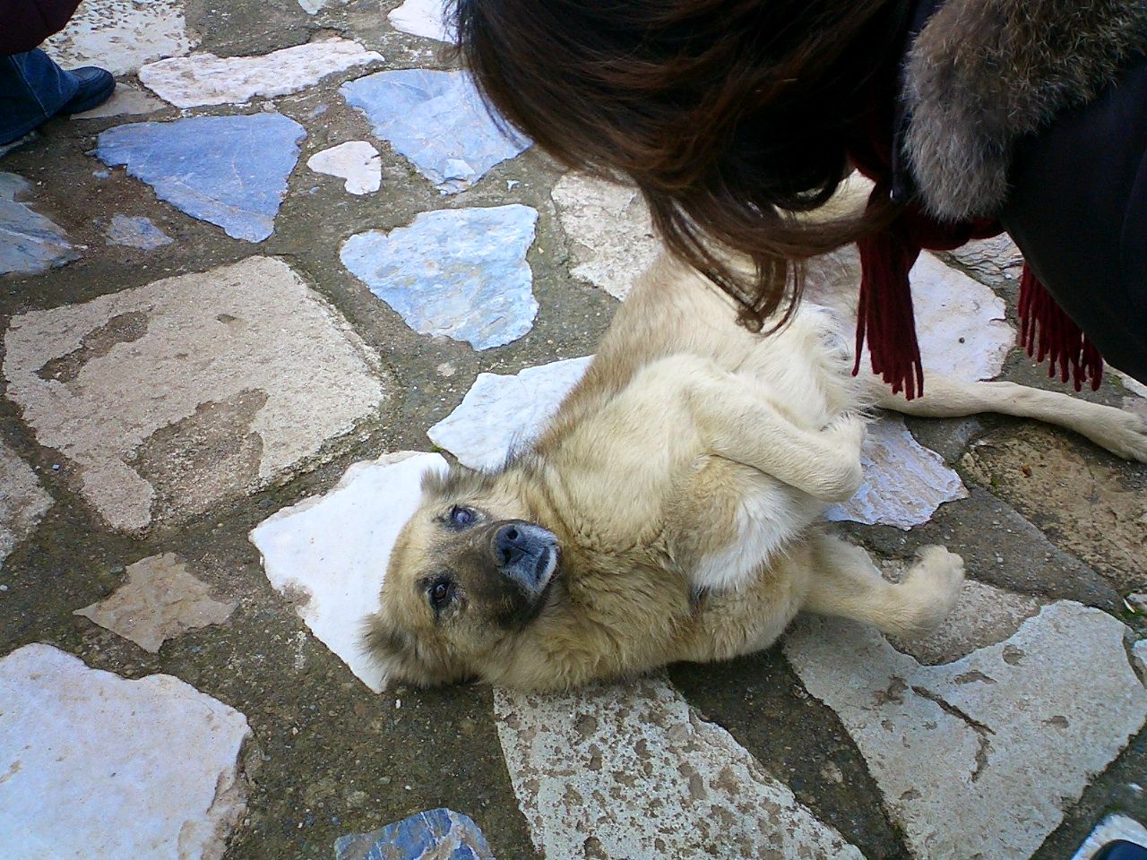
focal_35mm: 37
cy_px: 430
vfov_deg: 38.7
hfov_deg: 50.1
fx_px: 1226
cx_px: 574
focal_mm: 5.6
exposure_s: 1/320
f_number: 3.5
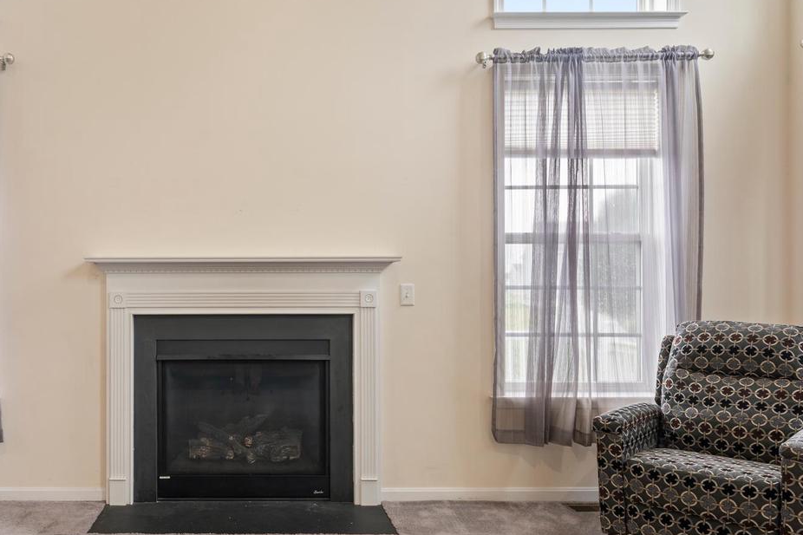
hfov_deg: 63.3
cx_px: 248
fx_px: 624
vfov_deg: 46.1
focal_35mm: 28
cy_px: 321
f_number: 9
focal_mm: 18
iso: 400
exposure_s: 1/3
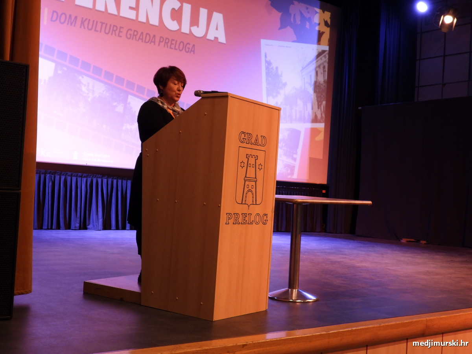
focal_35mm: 44
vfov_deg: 32.9
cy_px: 177
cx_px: 236
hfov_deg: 42.9
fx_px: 600
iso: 400
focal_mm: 7.9
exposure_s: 1/13
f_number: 3.2
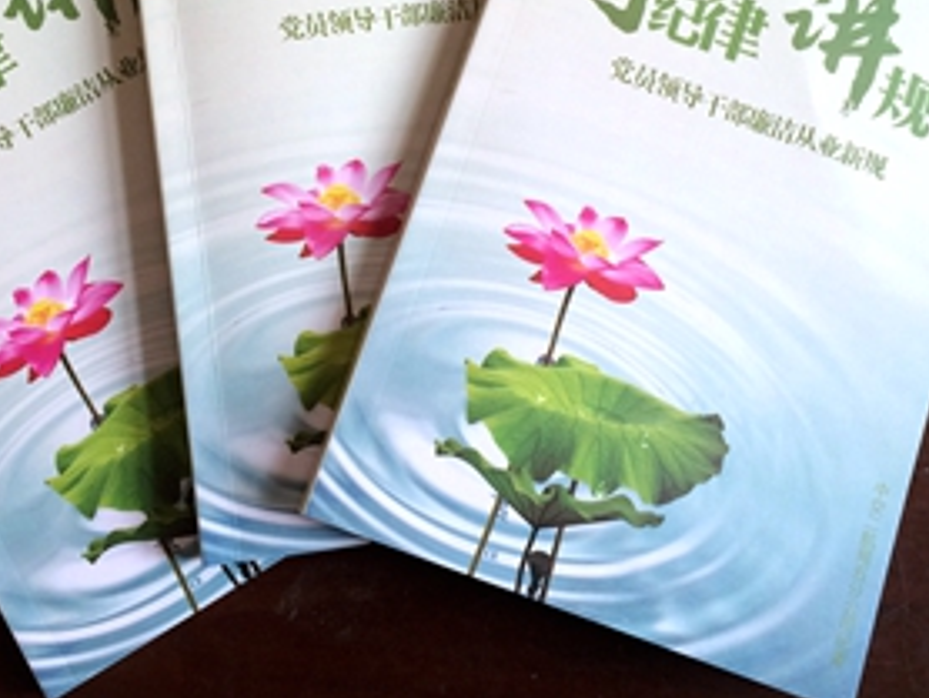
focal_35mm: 47
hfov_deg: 40.3
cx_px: 404
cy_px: 194
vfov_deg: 30.5
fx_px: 1262
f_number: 2.2
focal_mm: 4.15
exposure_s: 1/100
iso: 64
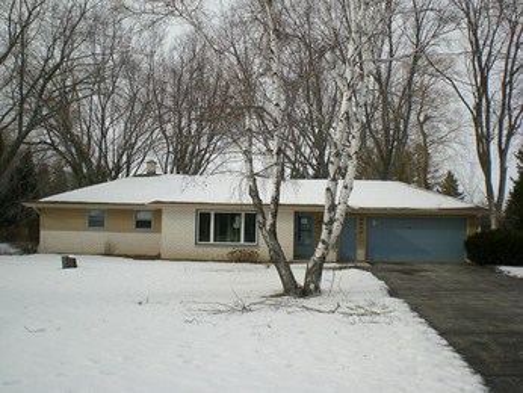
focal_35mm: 38
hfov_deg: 48.9
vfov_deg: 37.8
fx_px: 575
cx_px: 262
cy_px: 196
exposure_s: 1/564
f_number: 4.6
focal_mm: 6.3
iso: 77
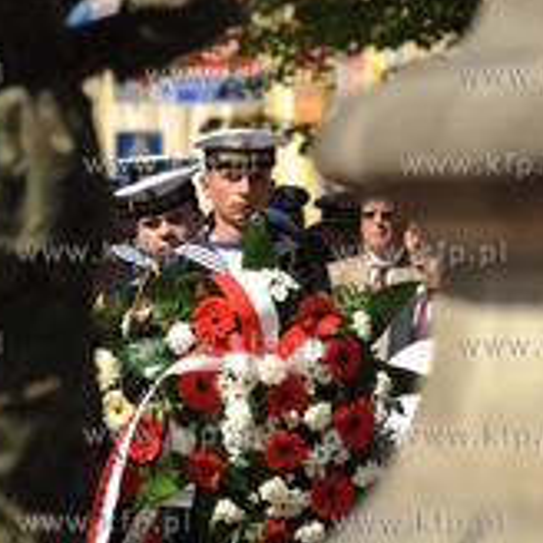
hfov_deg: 4.2
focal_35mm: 414
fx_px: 7347
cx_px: 126
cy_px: 70
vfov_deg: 4.2
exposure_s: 1/500
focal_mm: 200
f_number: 5.6
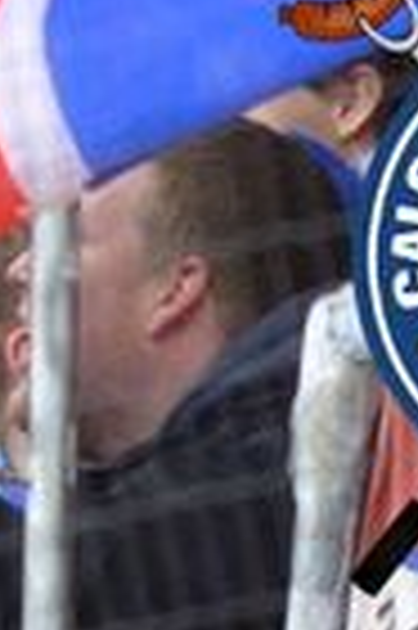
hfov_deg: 2.1
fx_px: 11243
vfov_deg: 3.1
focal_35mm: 644
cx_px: -220
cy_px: -1276
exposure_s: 1/800
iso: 1250
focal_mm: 70
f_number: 3.5
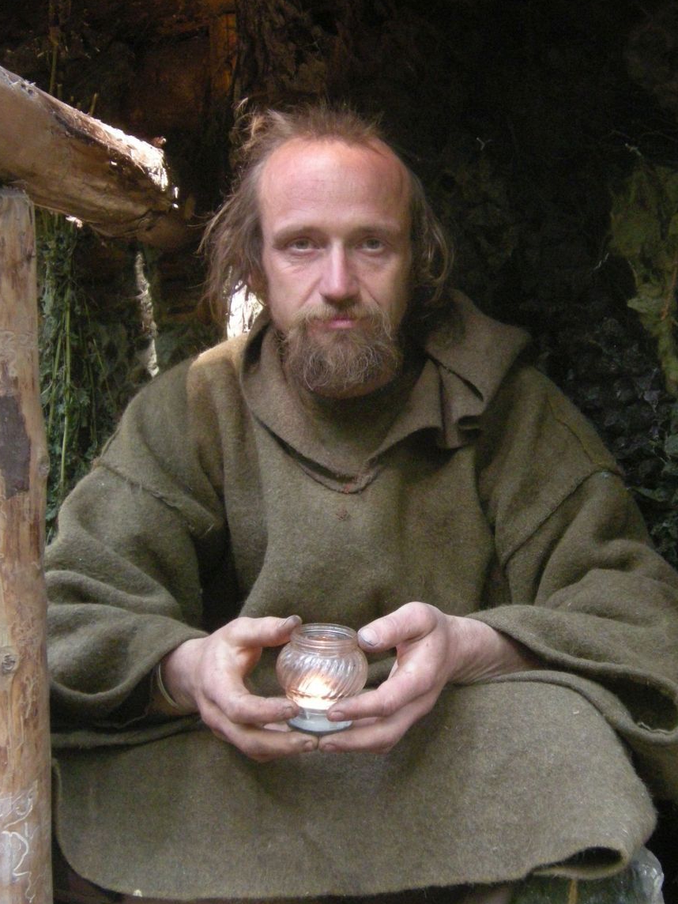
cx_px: 427
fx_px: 1541
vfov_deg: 32.6
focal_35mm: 59
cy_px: 525
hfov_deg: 24.7
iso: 400
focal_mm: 7.5
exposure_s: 1/14.2
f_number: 3.5
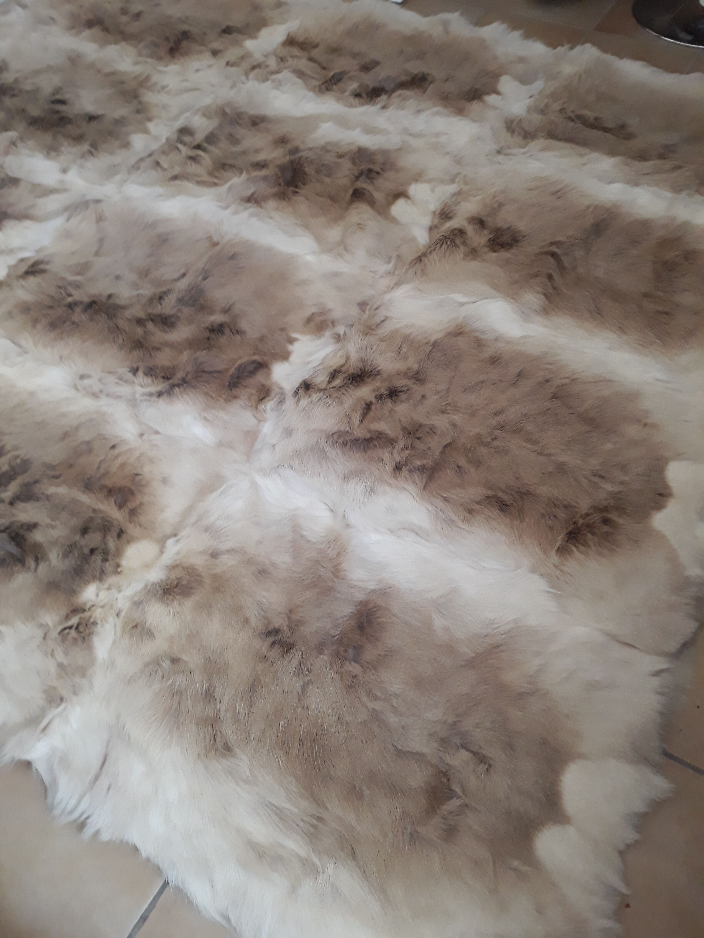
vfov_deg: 65.3
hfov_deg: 51.4
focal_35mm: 27
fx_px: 732
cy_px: 469
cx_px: 352
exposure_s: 1/25
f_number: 1.7
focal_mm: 3.71
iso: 200
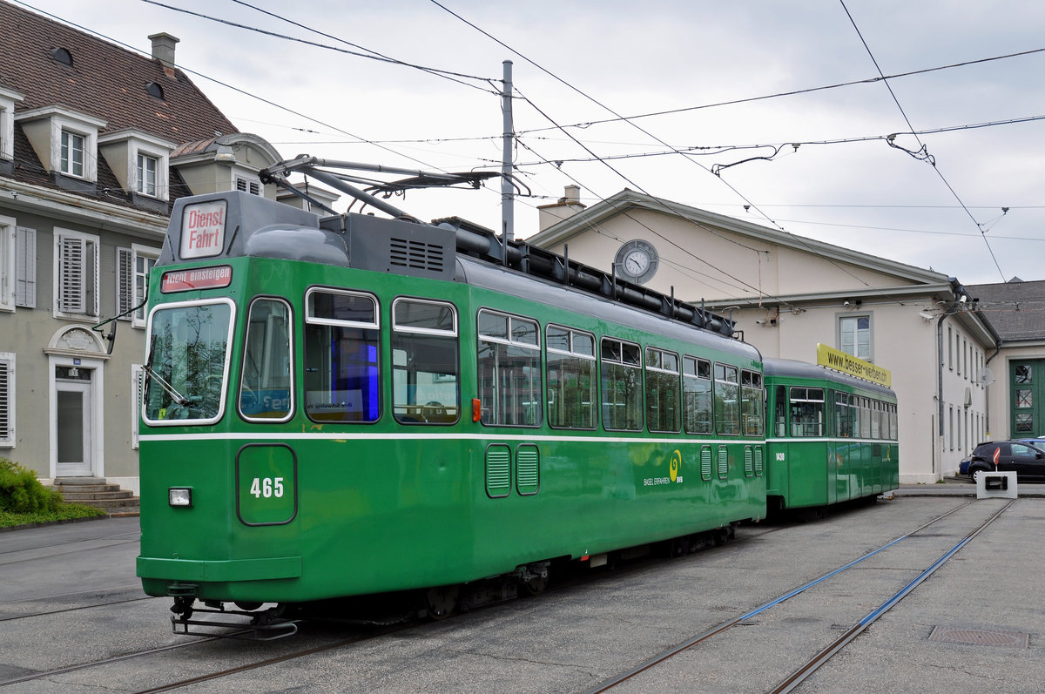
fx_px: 1044
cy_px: 347
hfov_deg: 53.2
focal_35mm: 36
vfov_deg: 36.8
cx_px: 522
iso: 200
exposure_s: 1/20
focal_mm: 24
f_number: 11
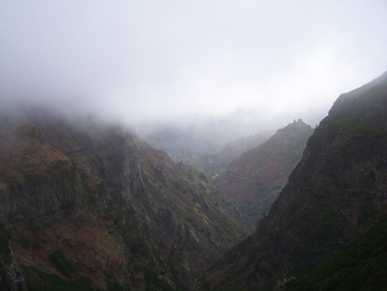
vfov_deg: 37.7
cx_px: 194
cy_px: 146
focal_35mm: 38
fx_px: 425
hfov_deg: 49.0
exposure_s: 1/200
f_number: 2.8
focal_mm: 6.3
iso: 80
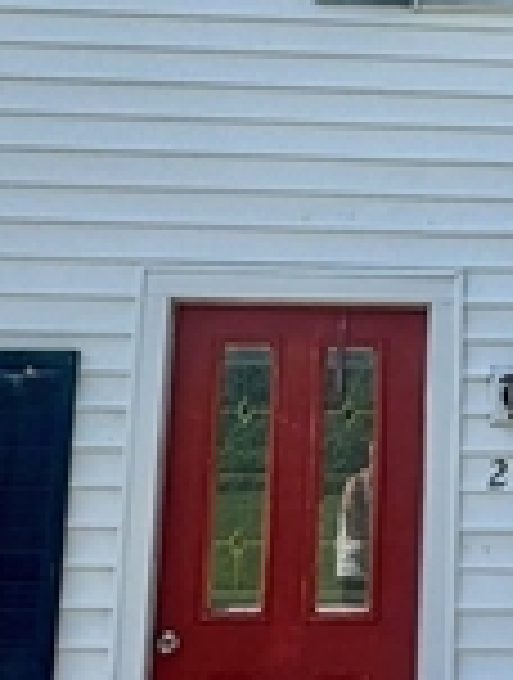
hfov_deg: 20.0
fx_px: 1397
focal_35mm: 71
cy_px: 104
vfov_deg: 26.6
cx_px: 540
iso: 40
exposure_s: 1/1600
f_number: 2.2
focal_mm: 2.22
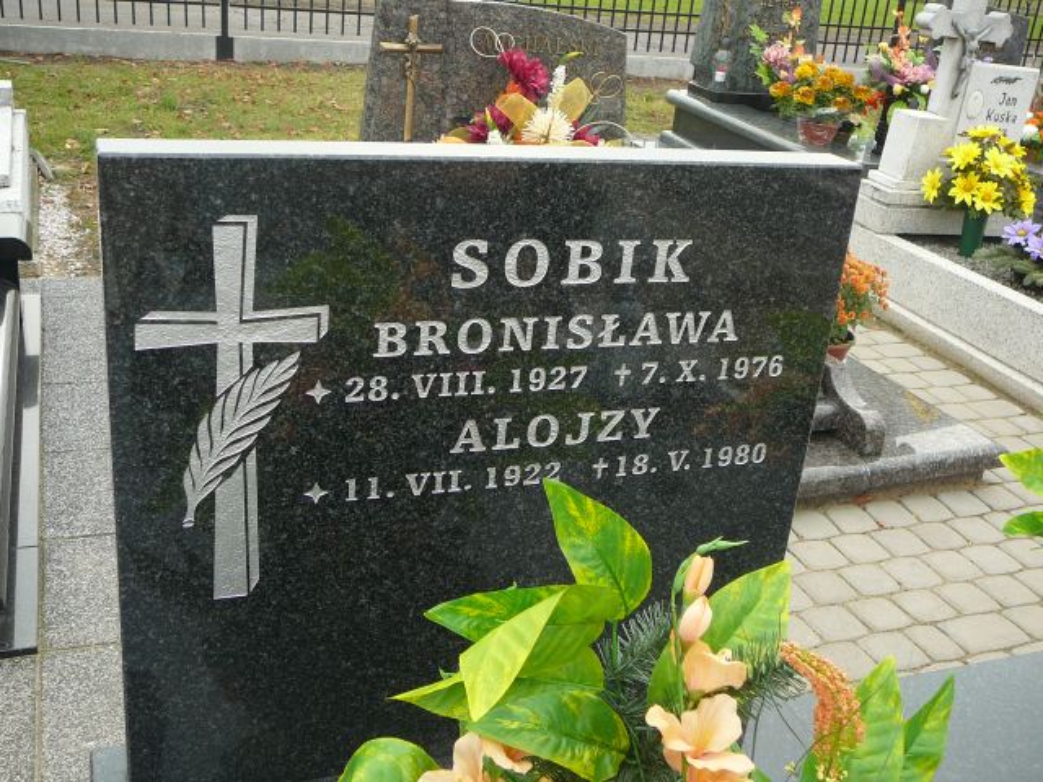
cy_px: 391
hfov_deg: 49.0
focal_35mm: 38
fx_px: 1145
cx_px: 522
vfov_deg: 37.7
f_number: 3
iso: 80
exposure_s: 1/125
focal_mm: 5.6
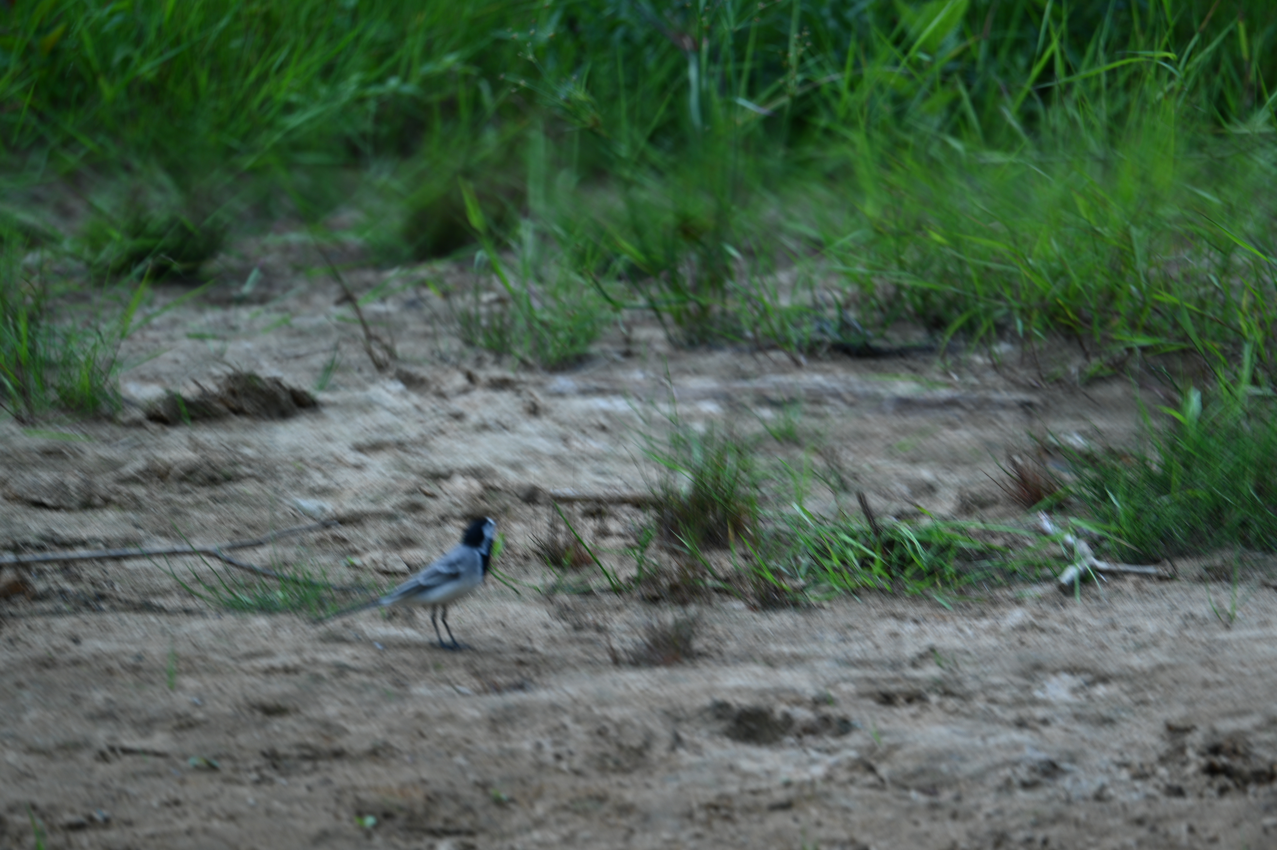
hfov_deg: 4.1
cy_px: 425
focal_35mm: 500
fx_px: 17724
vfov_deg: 2.7
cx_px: 638
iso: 100
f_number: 6.7
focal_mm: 500
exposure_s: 1/125
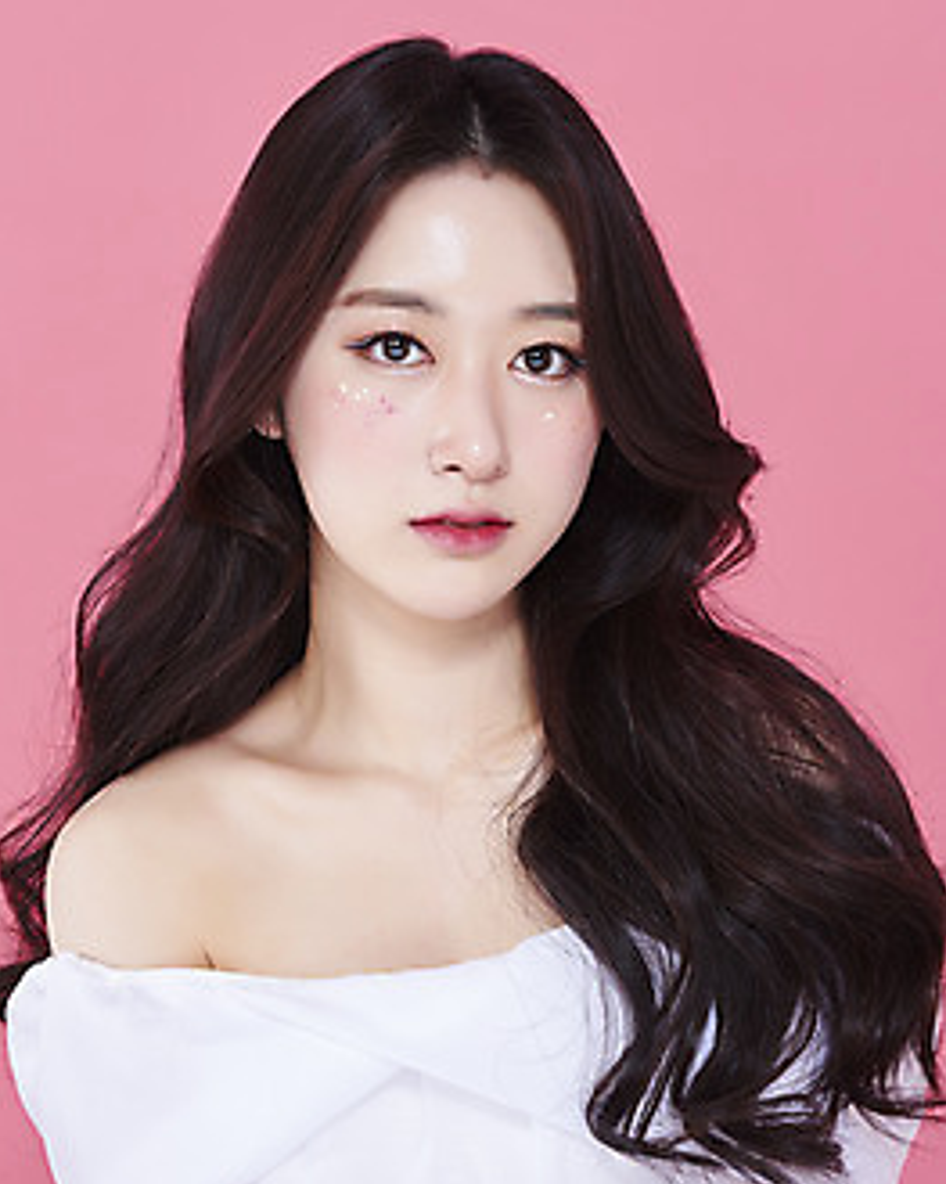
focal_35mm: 120
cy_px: 561
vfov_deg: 16.0
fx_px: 4202
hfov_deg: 12.8
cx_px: 469
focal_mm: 105
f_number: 11
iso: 64
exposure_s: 1/125
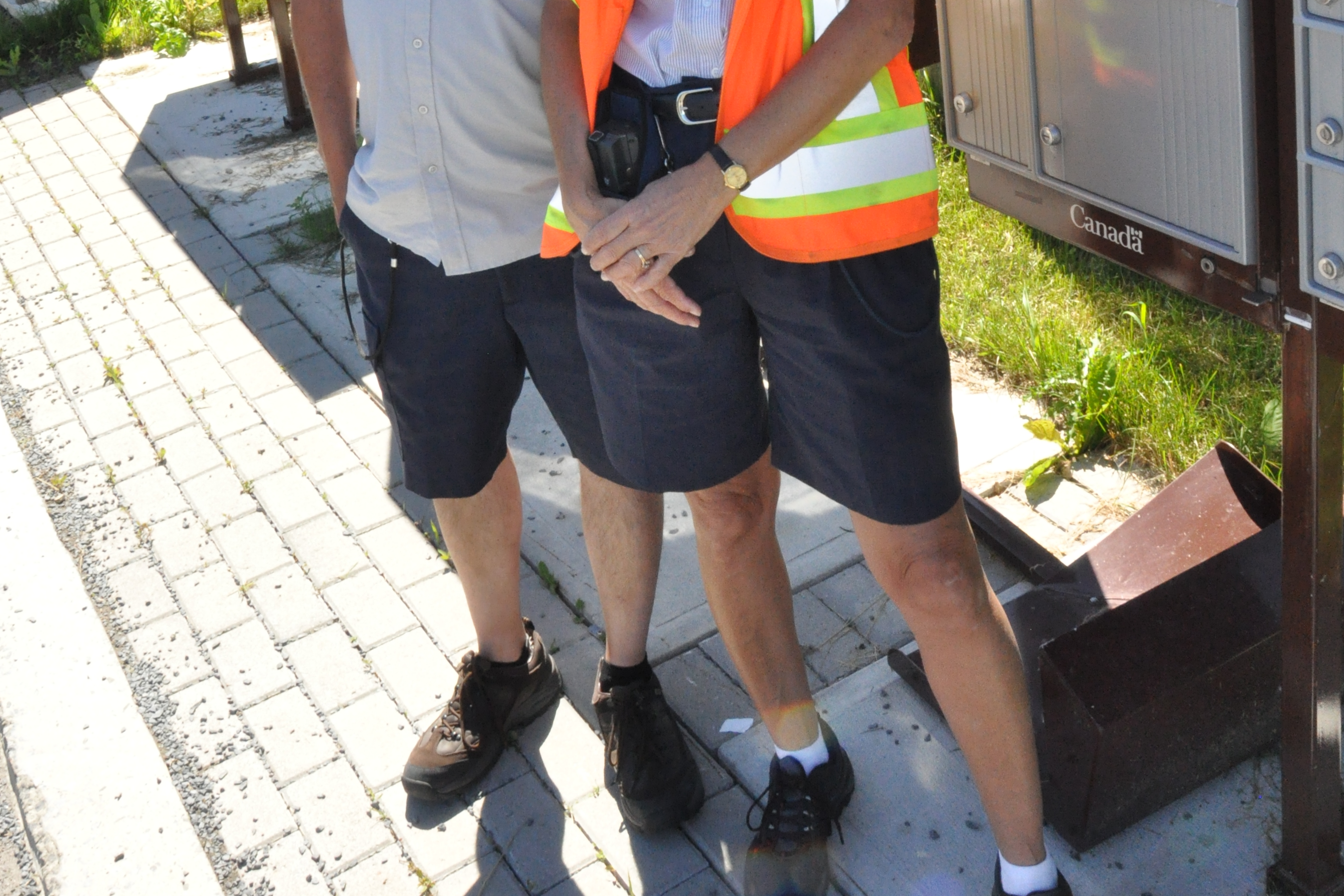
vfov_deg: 27.5
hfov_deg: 45.4
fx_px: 1605
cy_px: -173
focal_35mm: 43
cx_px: 668
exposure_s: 1/200
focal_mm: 18
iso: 1600
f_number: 22
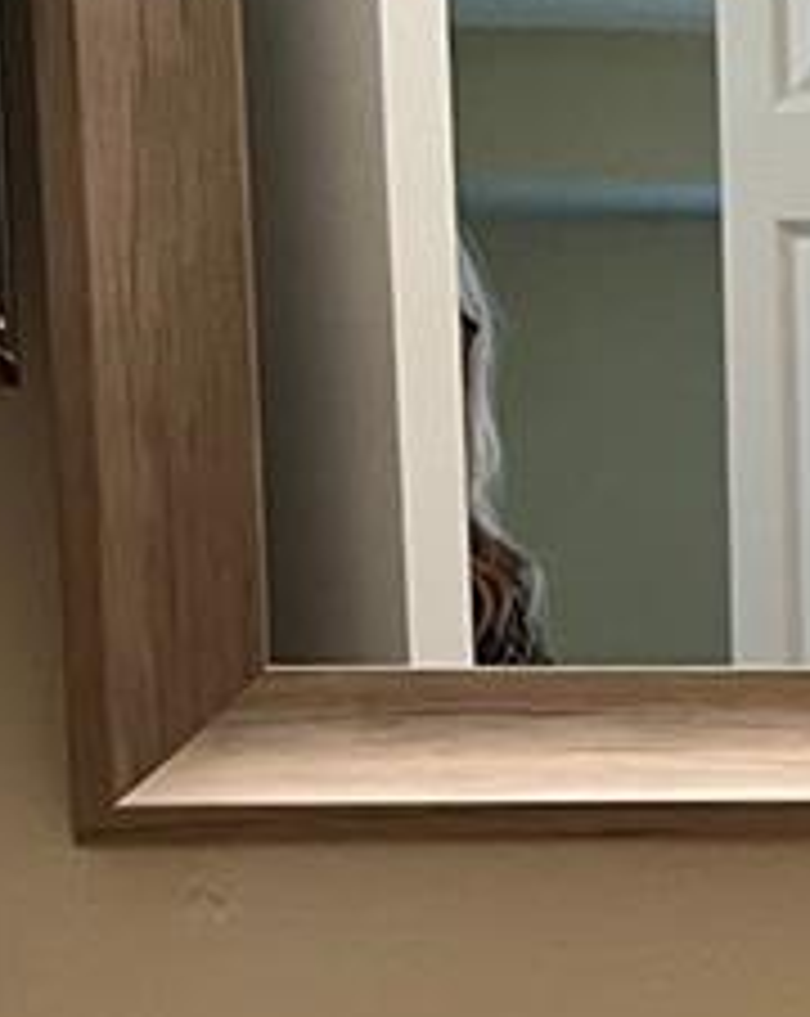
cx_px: 1836
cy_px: 1192
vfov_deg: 13.9
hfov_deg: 10.2
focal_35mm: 135
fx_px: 4056
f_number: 1.6
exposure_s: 1/60
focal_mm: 5.1
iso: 200
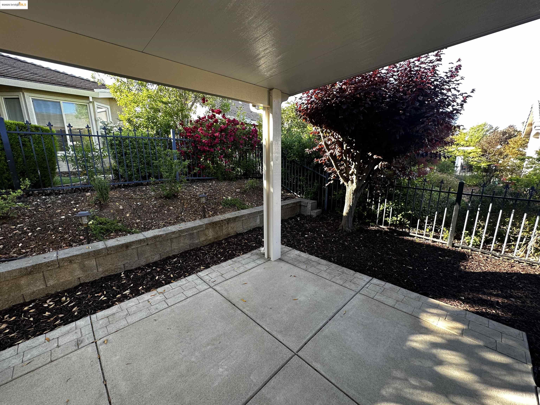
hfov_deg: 102.1
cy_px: 202
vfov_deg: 85.7
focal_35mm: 14
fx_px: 218
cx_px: 270
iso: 64
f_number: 2.2
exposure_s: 1/99
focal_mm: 2.22
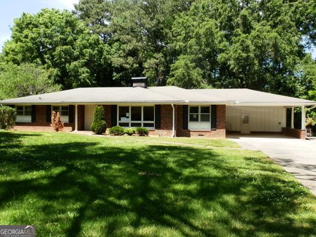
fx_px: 256
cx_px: 158
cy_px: 118
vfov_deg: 49.7
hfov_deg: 63.4
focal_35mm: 28
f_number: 9.3
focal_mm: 5
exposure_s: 1/50
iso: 64
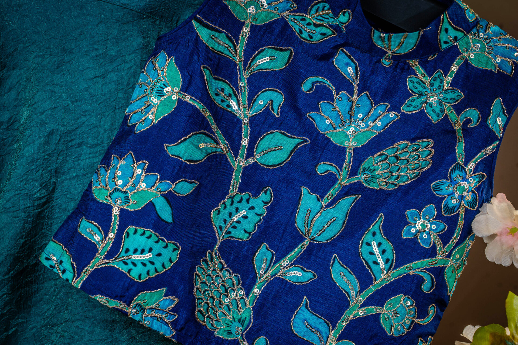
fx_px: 1511
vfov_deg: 13.0
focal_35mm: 105
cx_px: 259
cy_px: 172
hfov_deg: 19.5
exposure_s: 1/125
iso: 50
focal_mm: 105
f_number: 9
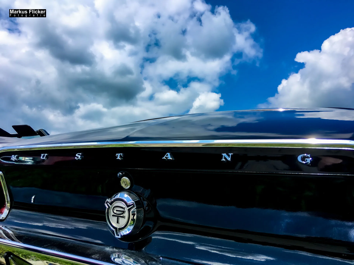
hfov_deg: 61.7
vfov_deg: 48.2
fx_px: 297
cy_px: 132
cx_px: 177
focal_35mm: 29
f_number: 2.2
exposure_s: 1/2000
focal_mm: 4.15
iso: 25
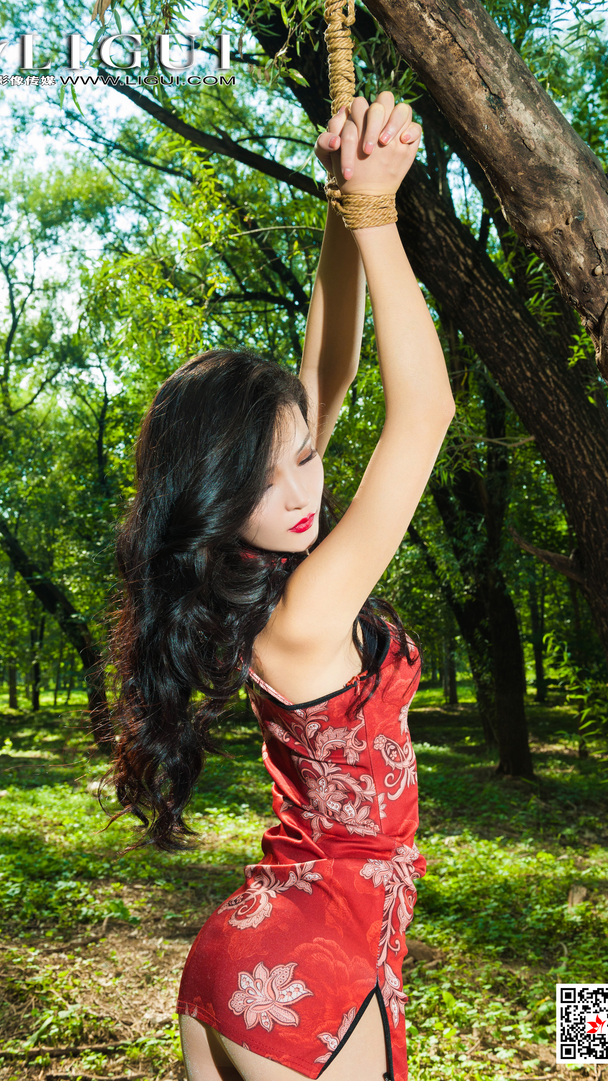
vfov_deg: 55.3
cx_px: 297
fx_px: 1032
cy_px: 539
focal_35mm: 36
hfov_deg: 32.8
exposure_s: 1/125
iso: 250
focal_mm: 34
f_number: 9
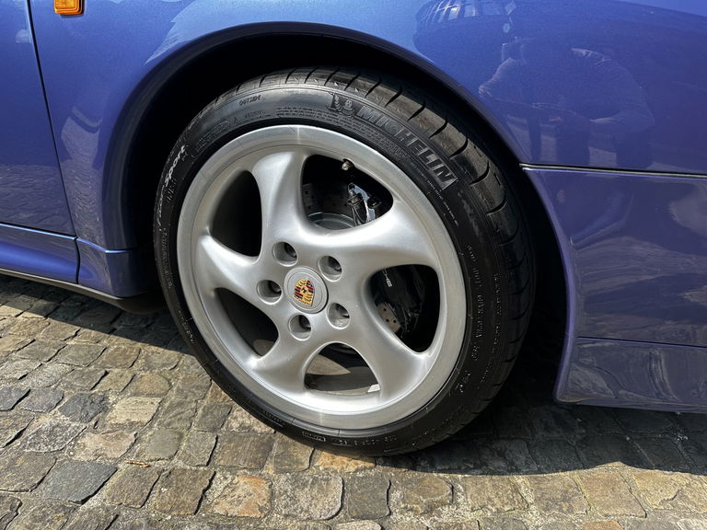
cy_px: 265
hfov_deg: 71.6
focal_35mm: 24
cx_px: 354
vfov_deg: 56.8
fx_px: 490
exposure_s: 1/1949
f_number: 1.78
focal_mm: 6.86
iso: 80
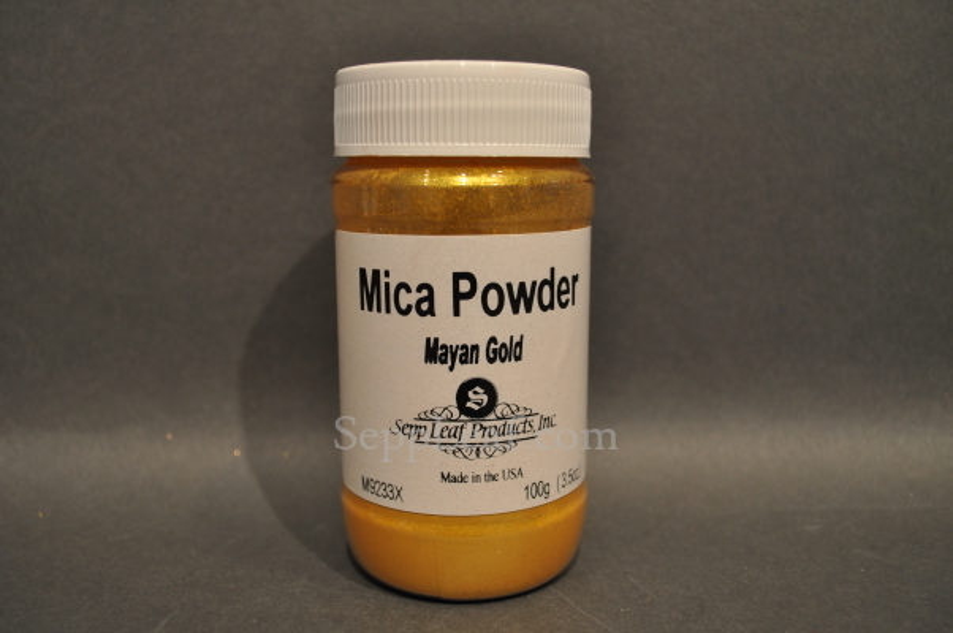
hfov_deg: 57.3
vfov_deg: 39.9
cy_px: 316
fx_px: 873
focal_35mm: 33
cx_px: 476
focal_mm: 22
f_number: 5
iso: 400
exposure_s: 1/100
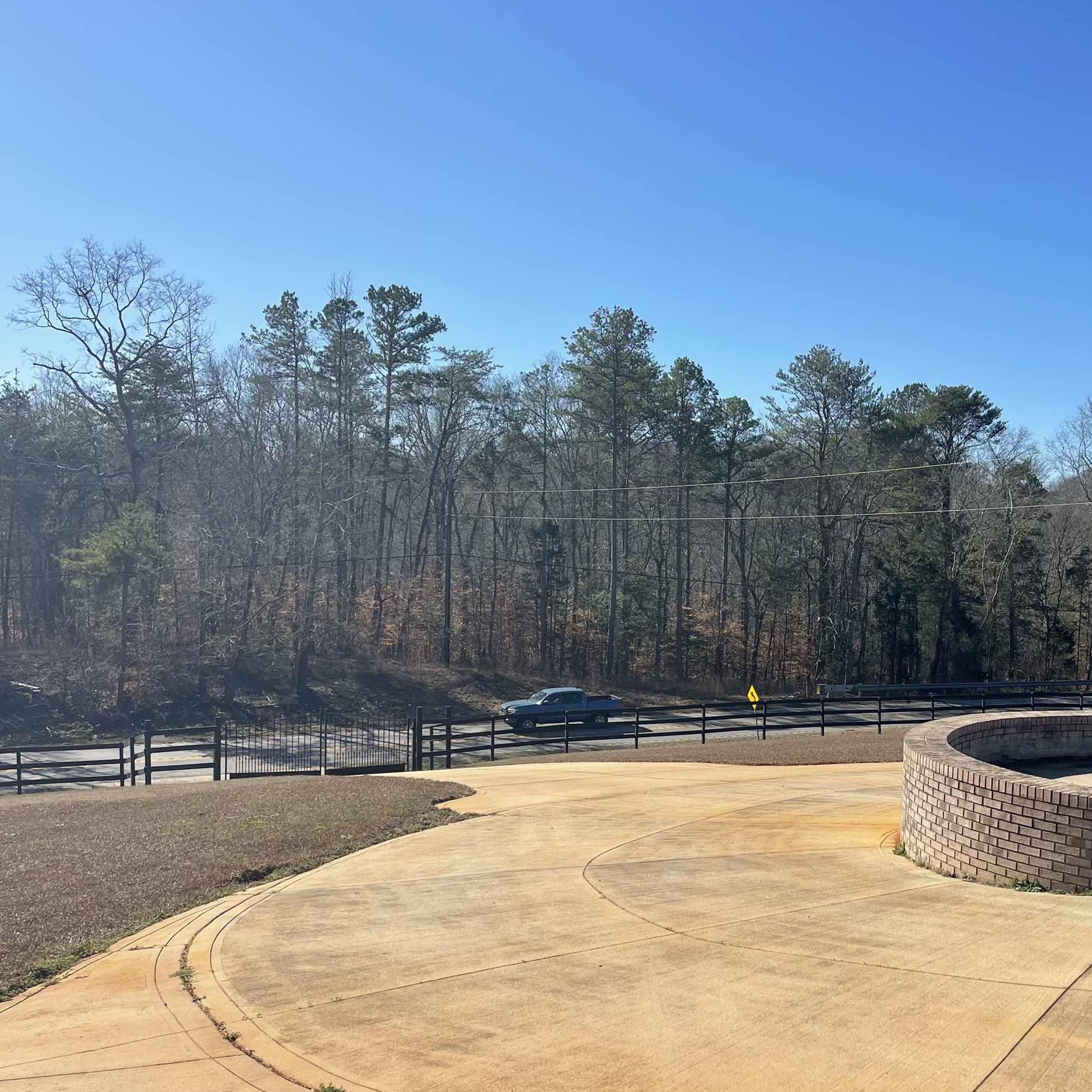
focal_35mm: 36
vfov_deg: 45.8
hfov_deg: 44.2
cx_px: 848
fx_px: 1285
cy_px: 648
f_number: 1.6
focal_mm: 5.1
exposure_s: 1/3663
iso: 32
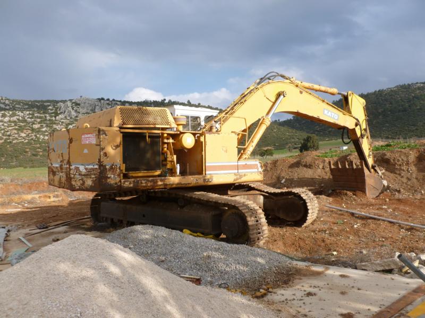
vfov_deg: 49.7
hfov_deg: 63.4
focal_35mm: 28
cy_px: 159
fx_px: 344
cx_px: 212
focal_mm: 5
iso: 100
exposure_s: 1/640
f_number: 3.3
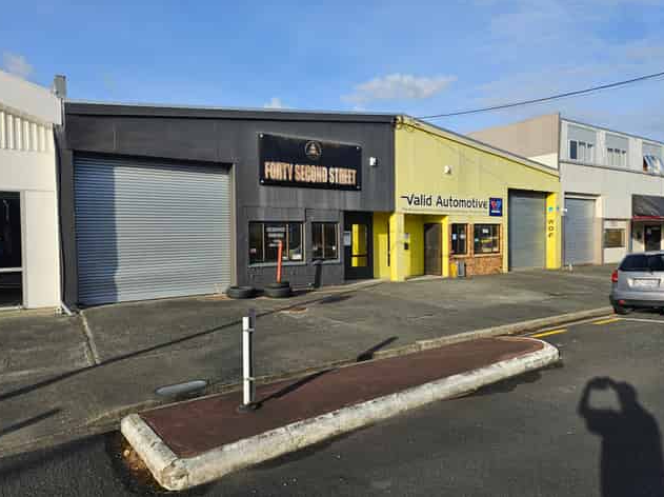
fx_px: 460
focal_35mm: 24
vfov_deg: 56.7
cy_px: 240
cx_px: 333
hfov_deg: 71.6
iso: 25
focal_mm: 5.4
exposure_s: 1/1497
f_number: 1.8
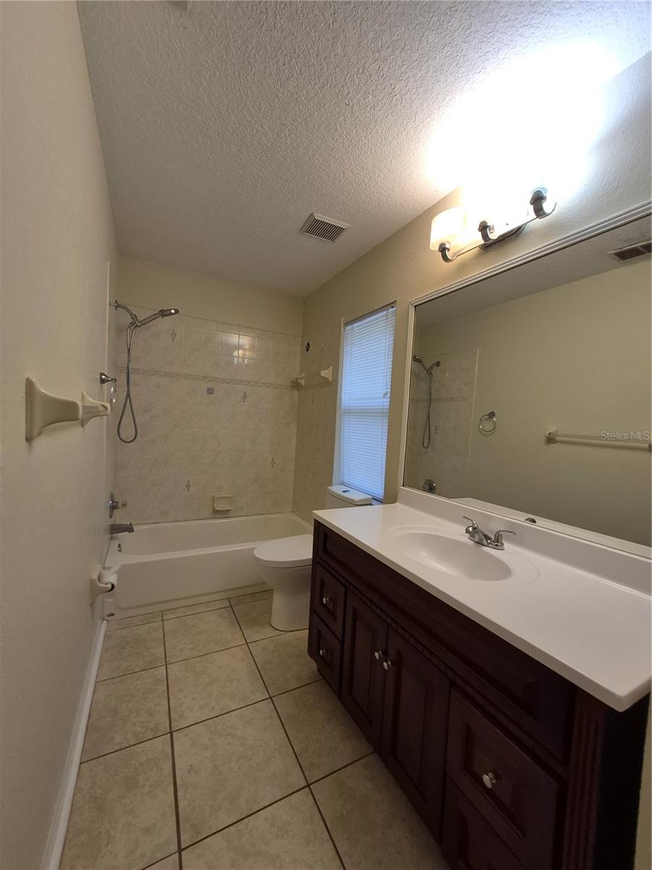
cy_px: 435
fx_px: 326
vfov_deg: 106.2
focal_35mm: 13
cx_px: 326
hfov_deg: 89.9
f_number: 2.2
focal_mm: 1.74
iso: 100
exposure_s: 1/60
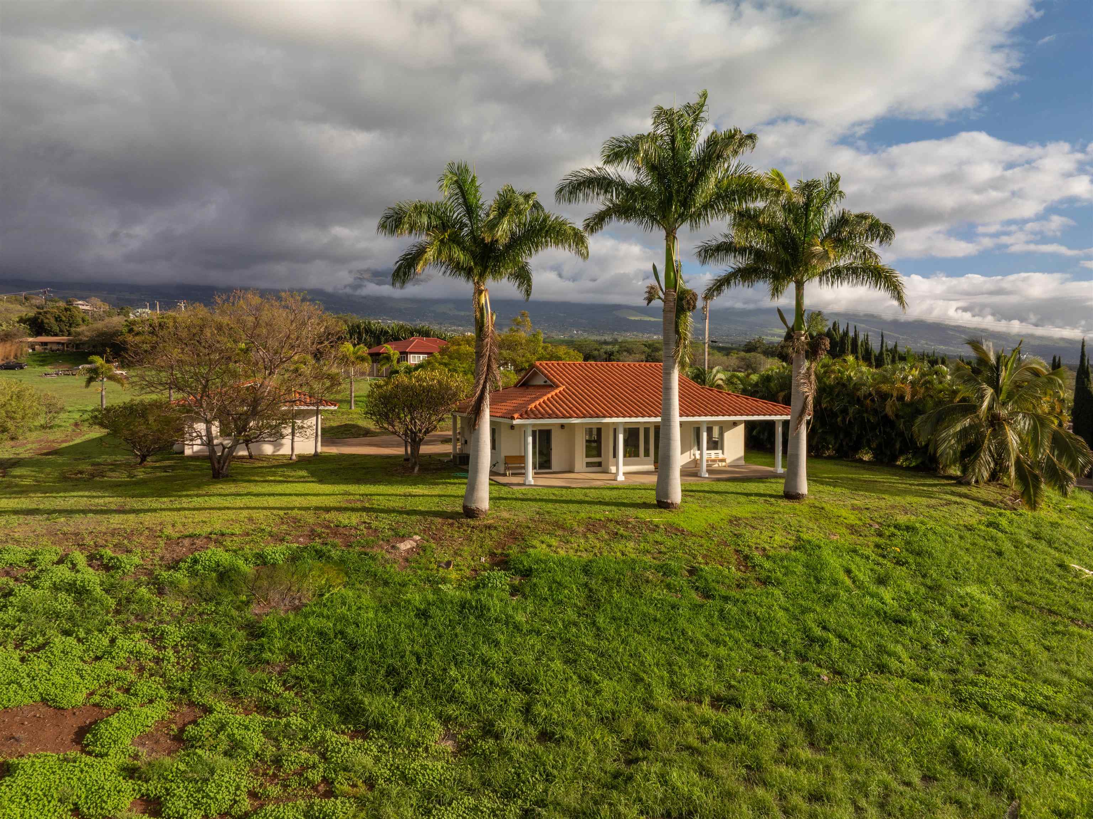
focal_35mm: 24
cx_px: 546
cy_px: 410
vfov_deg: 56.8
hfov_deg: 71.6
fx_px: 757
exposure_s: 1/160
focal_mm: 12.29
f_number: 11
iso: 100
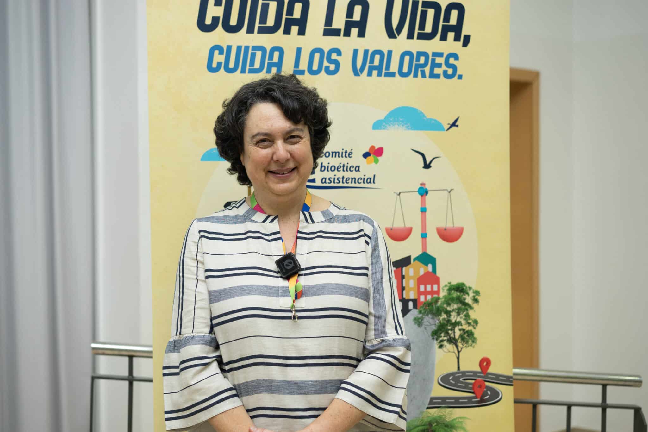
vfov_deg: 24.6
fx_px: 990
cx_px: 324
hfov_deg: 36.2
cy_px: 216
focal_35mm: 55
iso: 400
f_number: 2.8
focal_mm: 55
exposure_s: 1/160
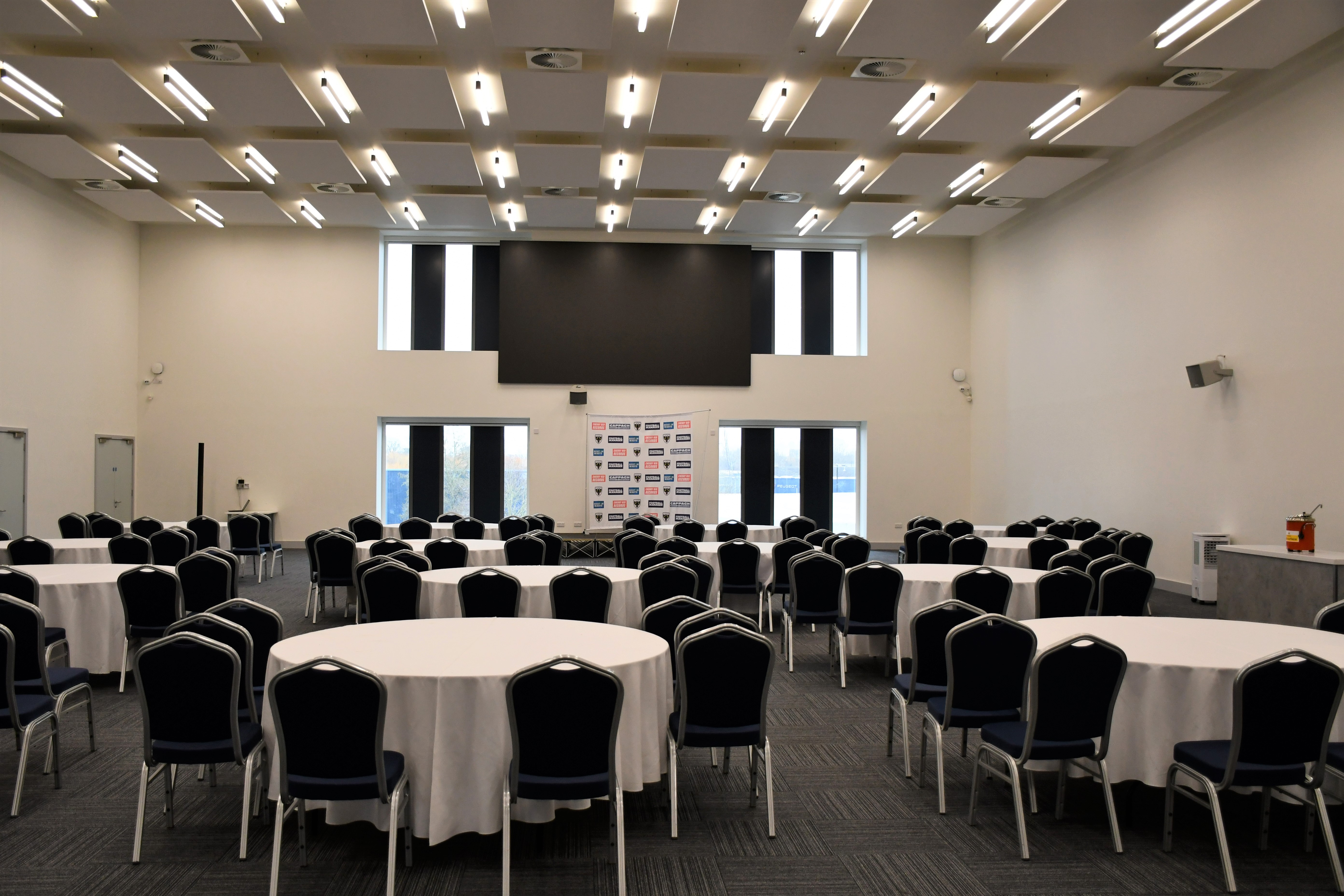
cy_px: 448
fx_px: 1232
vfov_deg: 40.0
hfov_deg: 57.2
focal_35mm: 33
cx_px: 672
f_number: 3.5
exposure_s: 1/125
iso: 800
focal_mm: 22
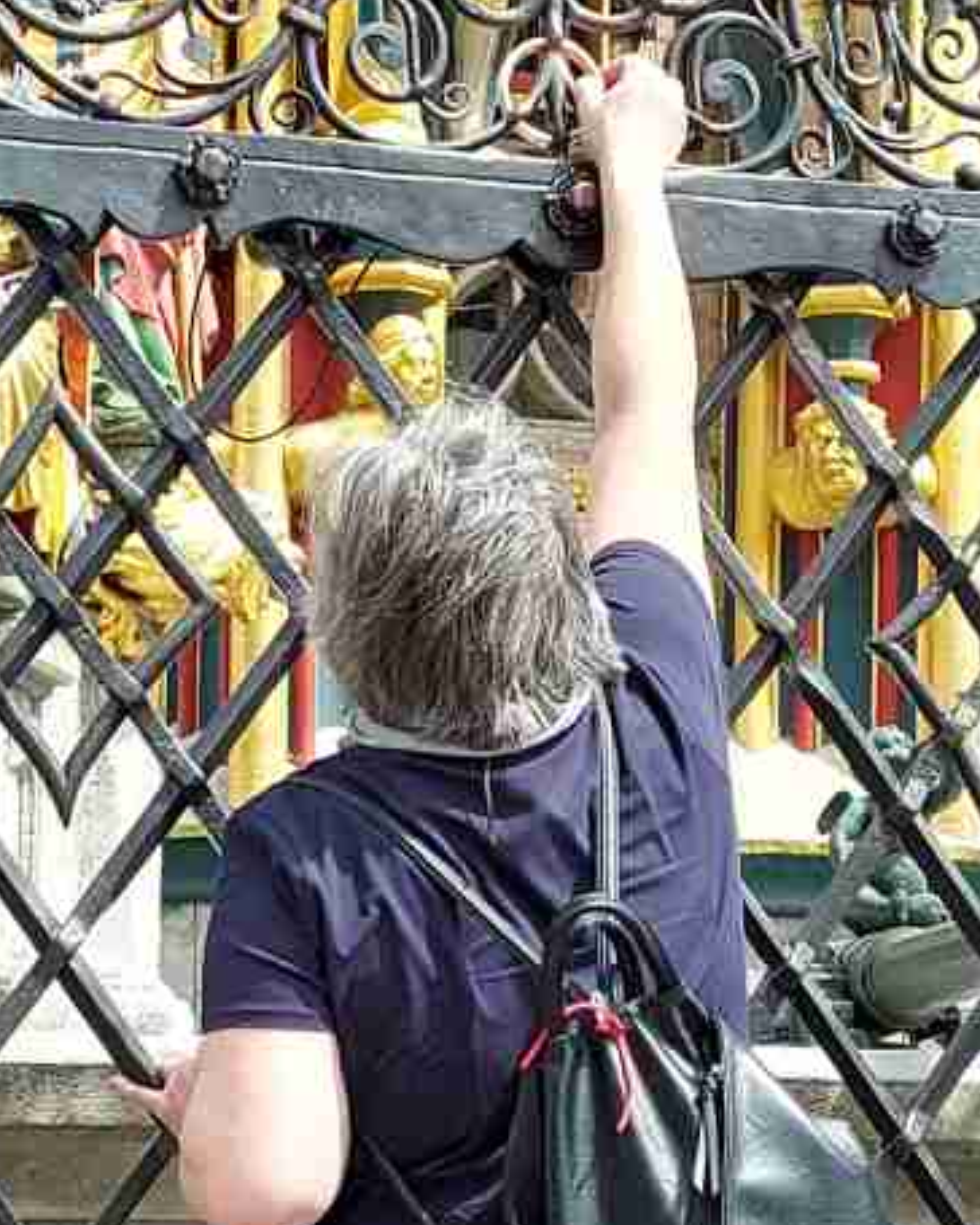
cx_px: 439
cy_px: 942
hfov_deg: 14.9
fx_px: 3734
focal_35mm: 103
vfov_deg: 18.5
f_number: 1.8
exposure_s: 1/355
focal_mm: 5.23
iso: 32
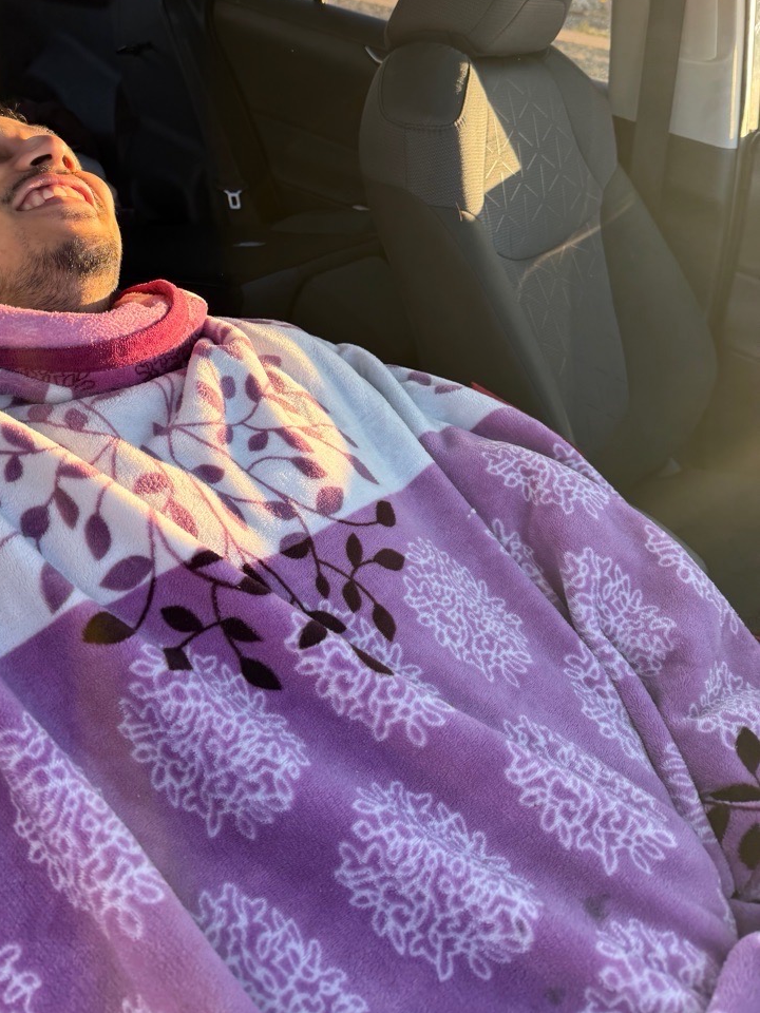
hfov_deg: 46.4
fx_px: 878
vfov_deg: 59.2
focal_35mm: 30
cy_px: 382
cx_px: 286
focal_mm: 6.76
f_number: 1.78
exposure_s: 1/176
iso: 64
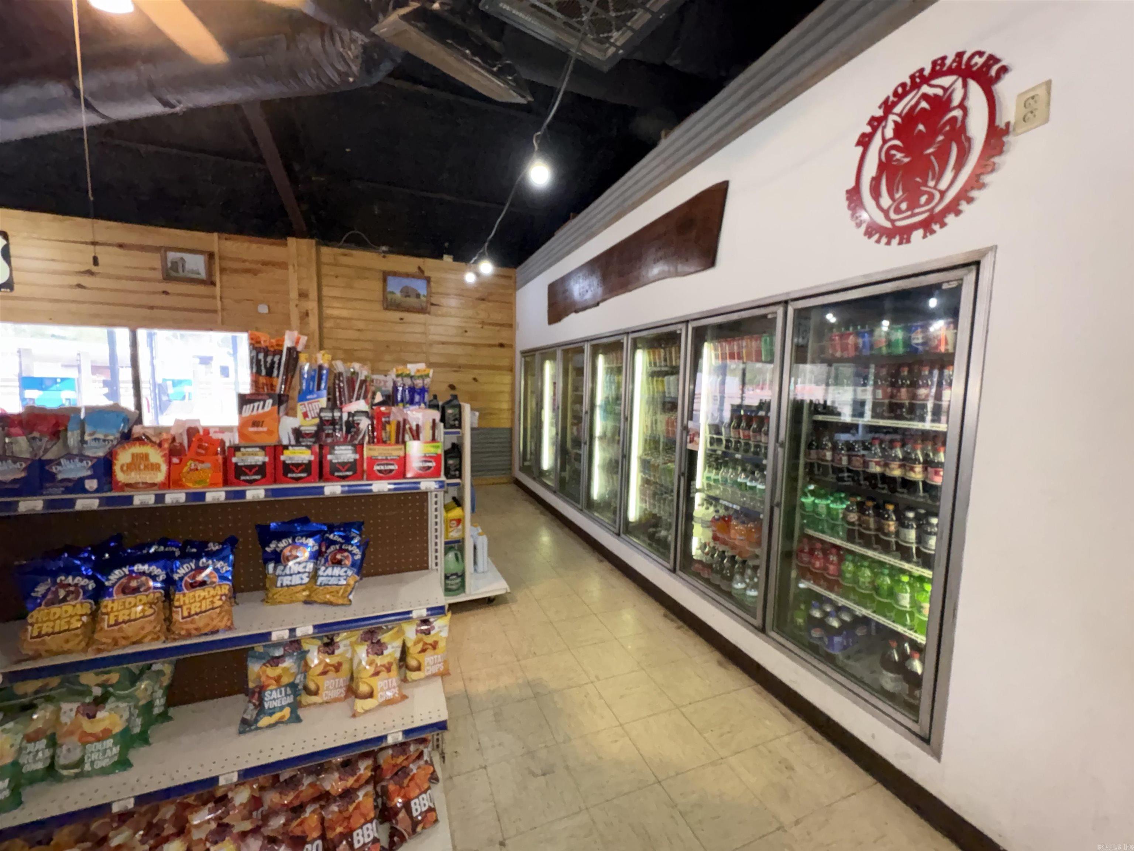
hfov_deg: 102.1
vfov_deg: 85.7
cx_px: 567
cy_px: 426
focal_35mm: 14
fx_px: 459
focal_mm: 2.22
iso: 500
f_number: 2.2
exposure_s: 1/60
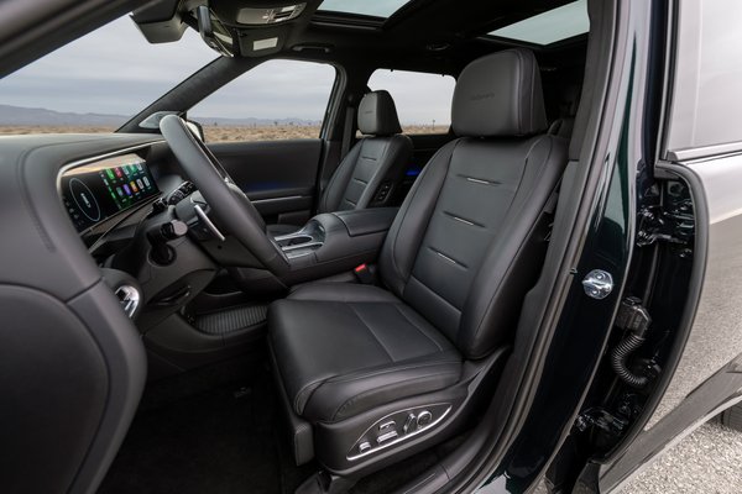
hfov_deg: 100.4
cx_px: 371
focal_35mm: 15
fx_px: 309
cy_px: 247
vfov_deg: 77.3
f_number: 4
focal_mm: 15
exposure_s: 1/40
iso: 200
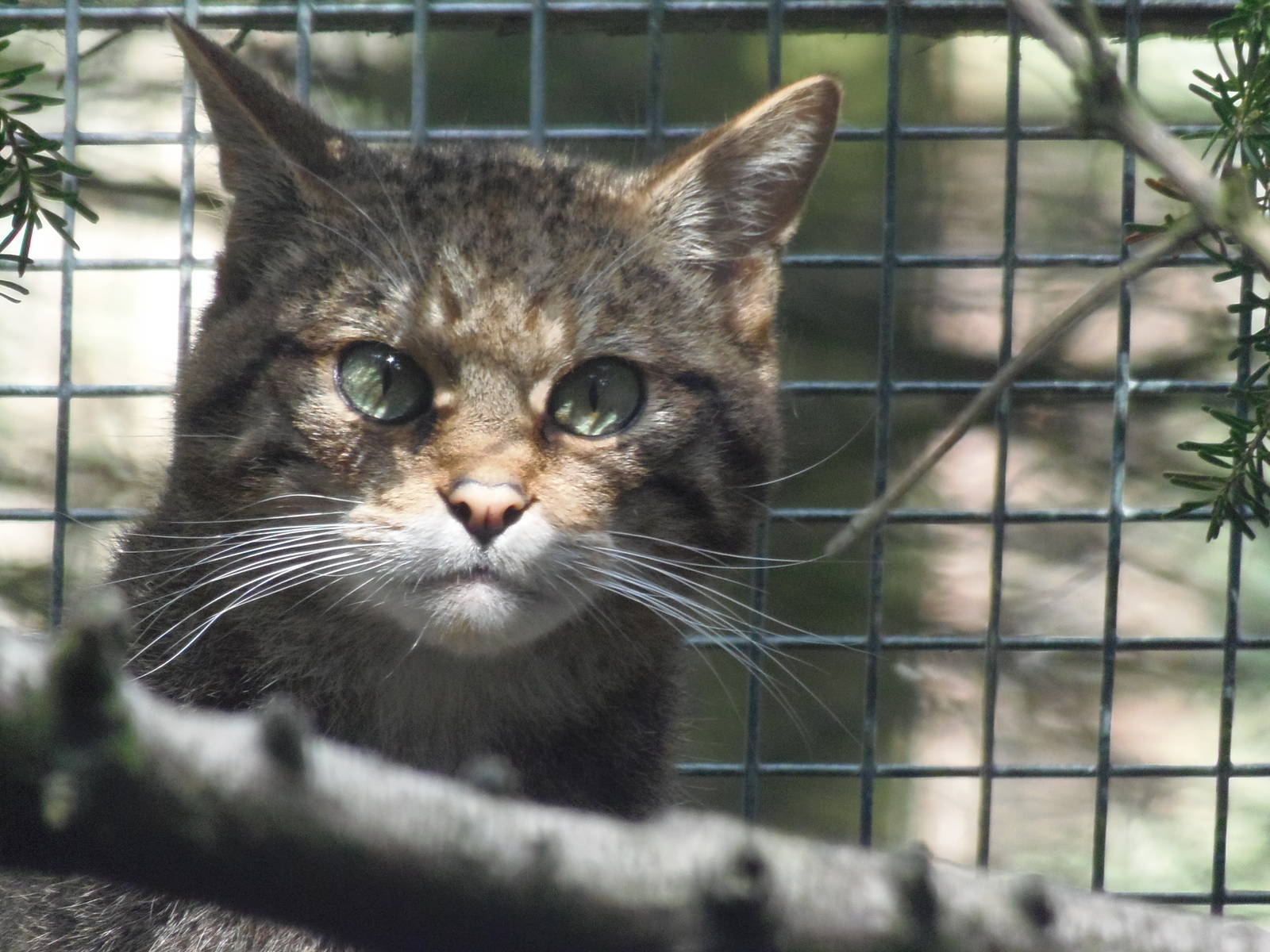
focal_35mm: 864
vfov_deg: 1.7
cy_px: 476
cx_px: 635
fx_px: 31699
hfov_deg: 2.3
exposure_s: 1/100
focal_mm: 154.8
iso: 400
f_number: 5.7
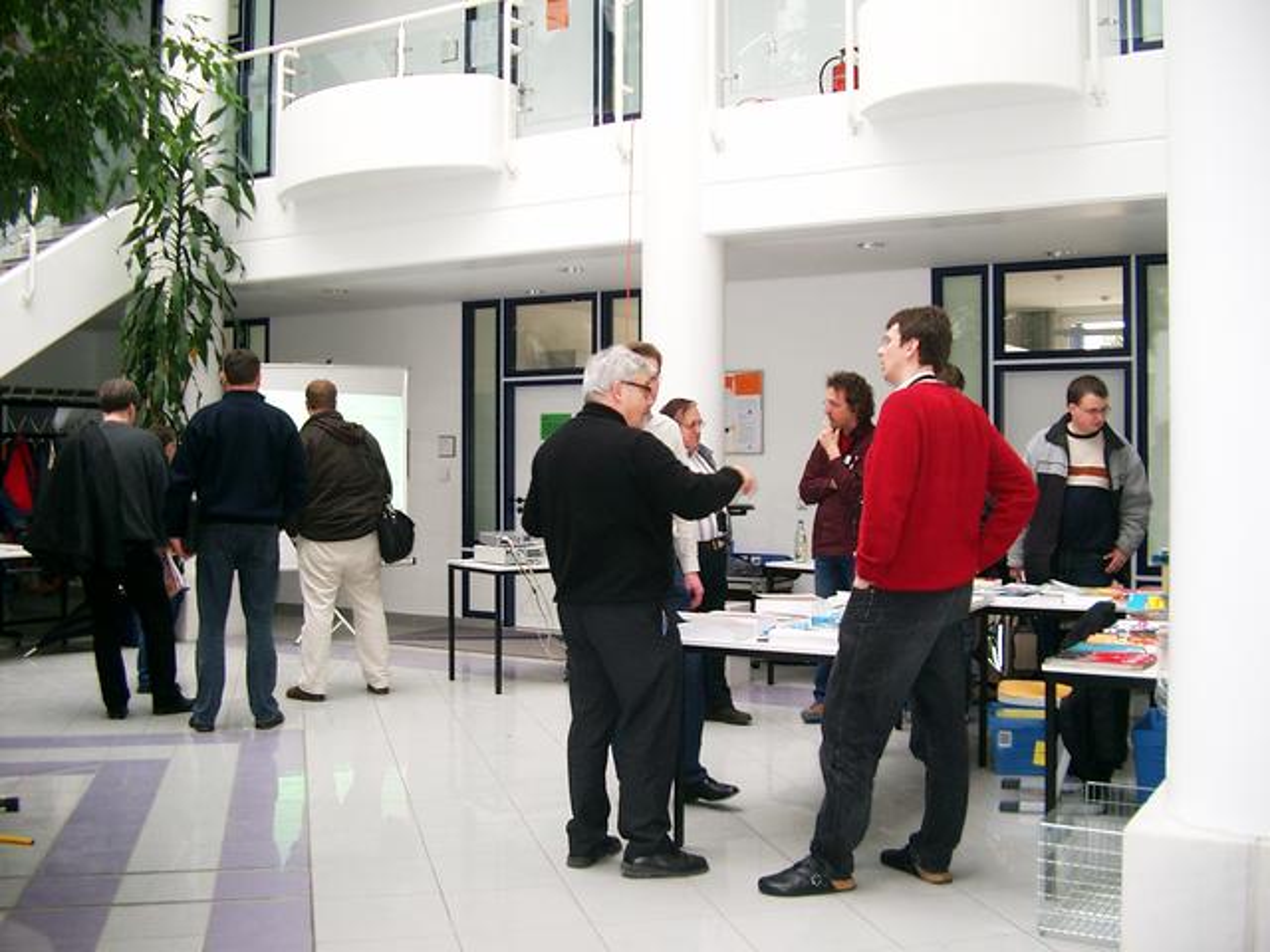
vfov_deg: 38.7
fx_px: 1357
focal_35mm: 37
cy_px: 476
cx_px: 635
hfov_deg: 50.1
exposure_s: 1/60
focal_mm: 7.6
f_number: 2.6
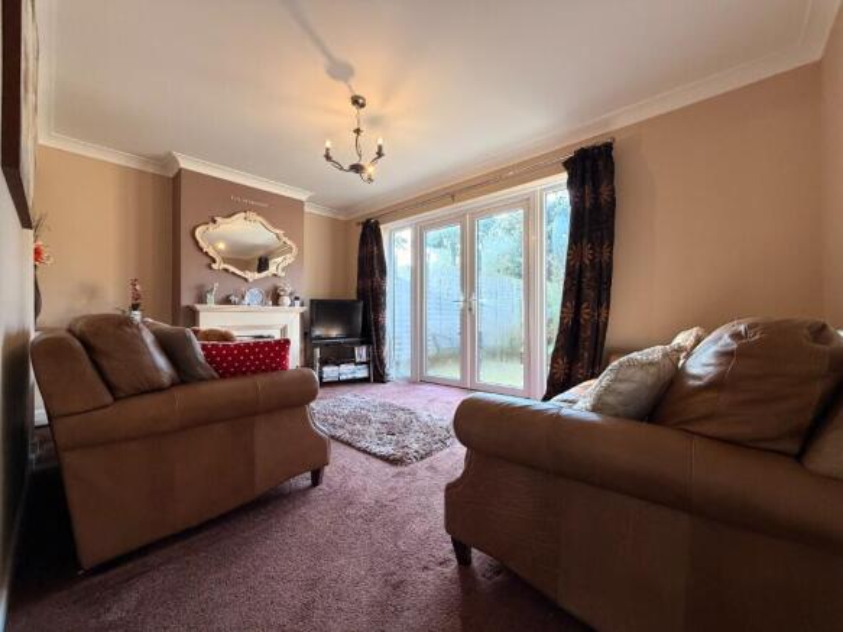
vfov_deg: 85.7
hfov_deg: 102.1
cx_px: 422
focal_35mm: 14
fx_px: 341
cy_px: 316
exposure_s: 1/113
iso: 320
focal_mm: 2.22
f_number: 2.2
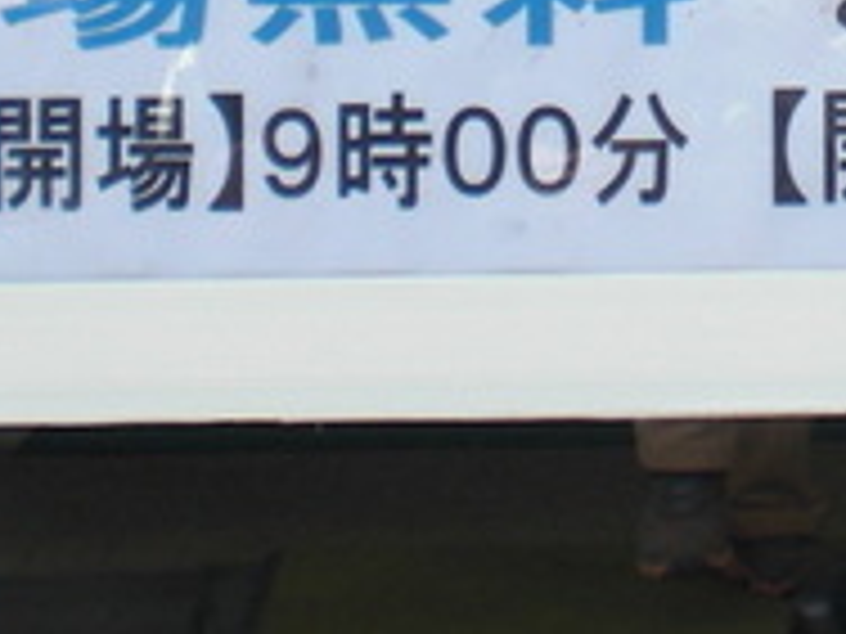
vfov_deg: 7.5
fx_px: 4741
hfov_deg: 10.1
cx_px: 954
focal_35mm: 194
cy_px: -297
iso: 64
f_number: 3.1
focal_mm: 6.3
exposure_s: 1/200
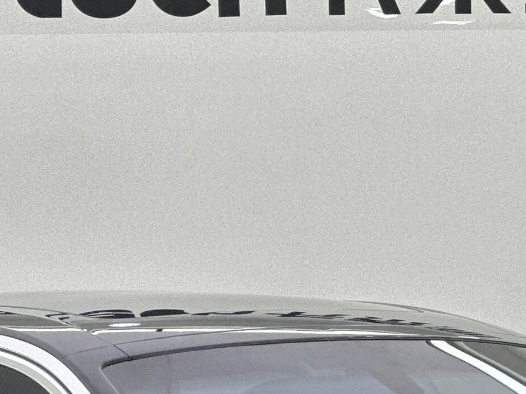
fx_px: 5060
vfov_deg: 4.5
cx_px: 339
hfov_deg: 5.9
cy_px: 451
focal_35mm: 333
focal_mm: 9
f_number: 2.8
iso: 80
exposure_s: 1/121
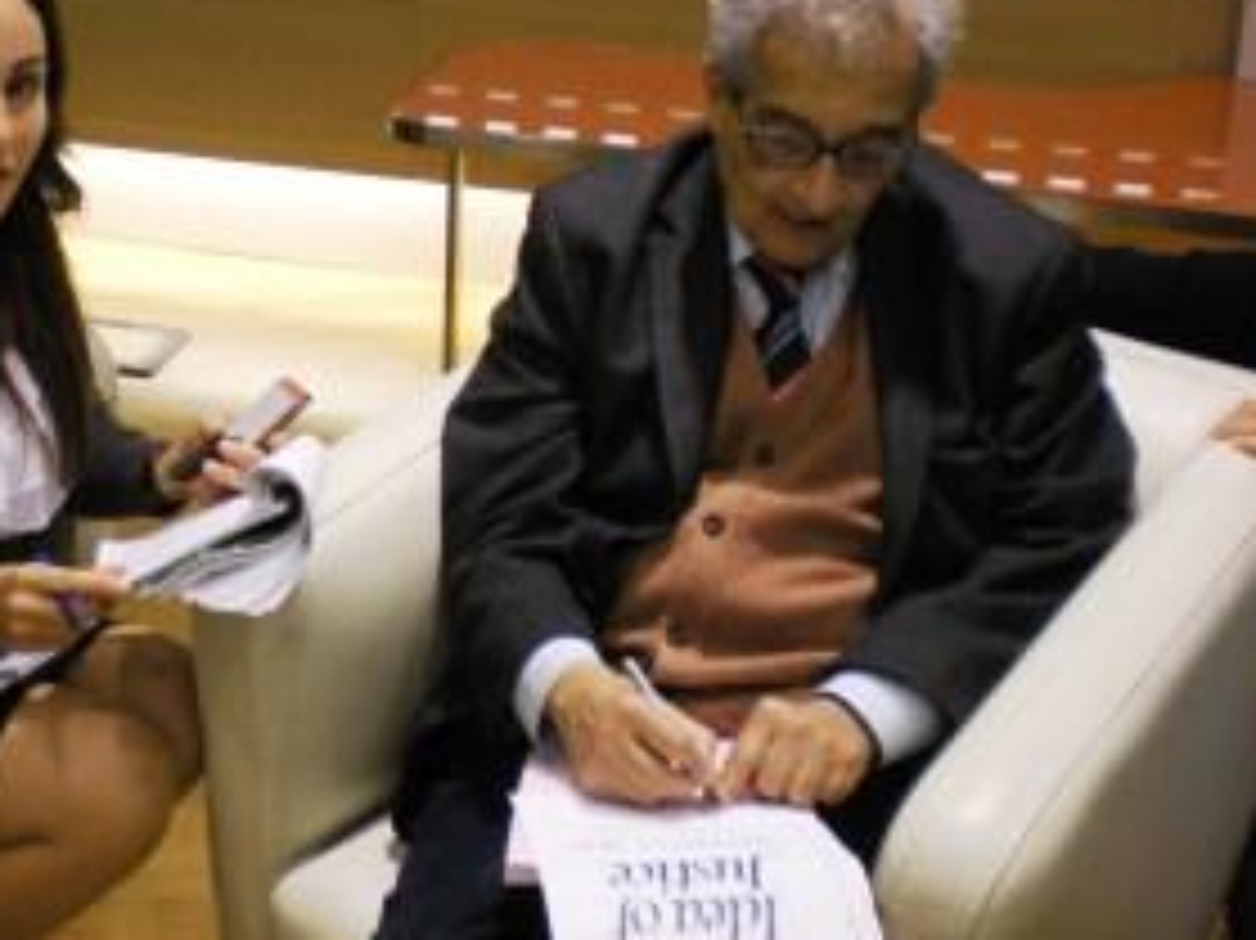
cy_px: 220
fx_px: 2212
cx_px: 306
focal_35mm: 61
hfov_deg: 31.1
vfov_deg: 23.7
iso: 200
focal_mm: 6.3
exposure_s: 1/52.4
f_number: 3.1
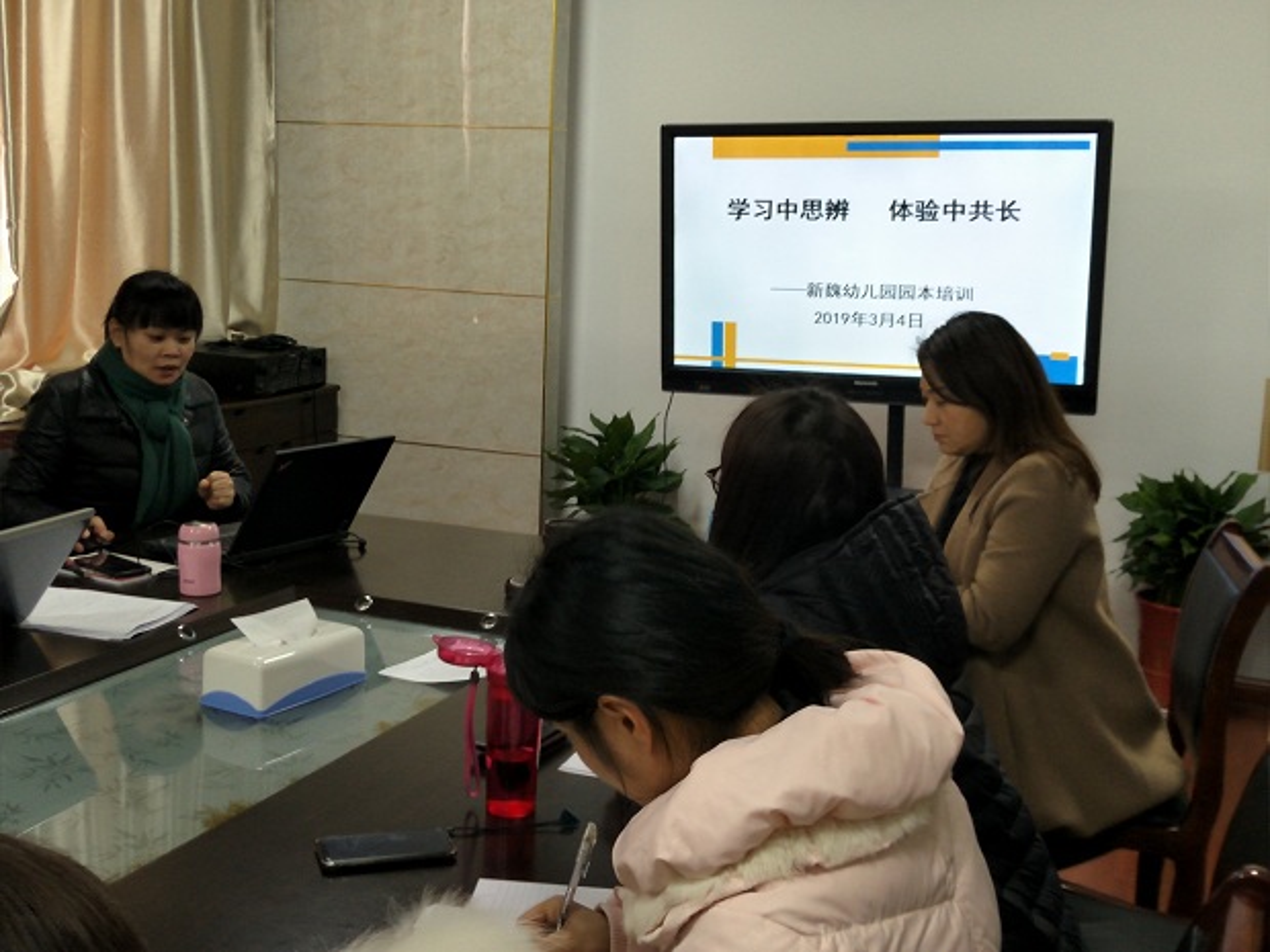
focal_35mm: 22
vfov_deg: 61.1
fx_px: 807
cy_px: 476
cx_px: 635
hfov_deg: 76.4
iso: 140
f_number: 2
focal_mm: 3.79
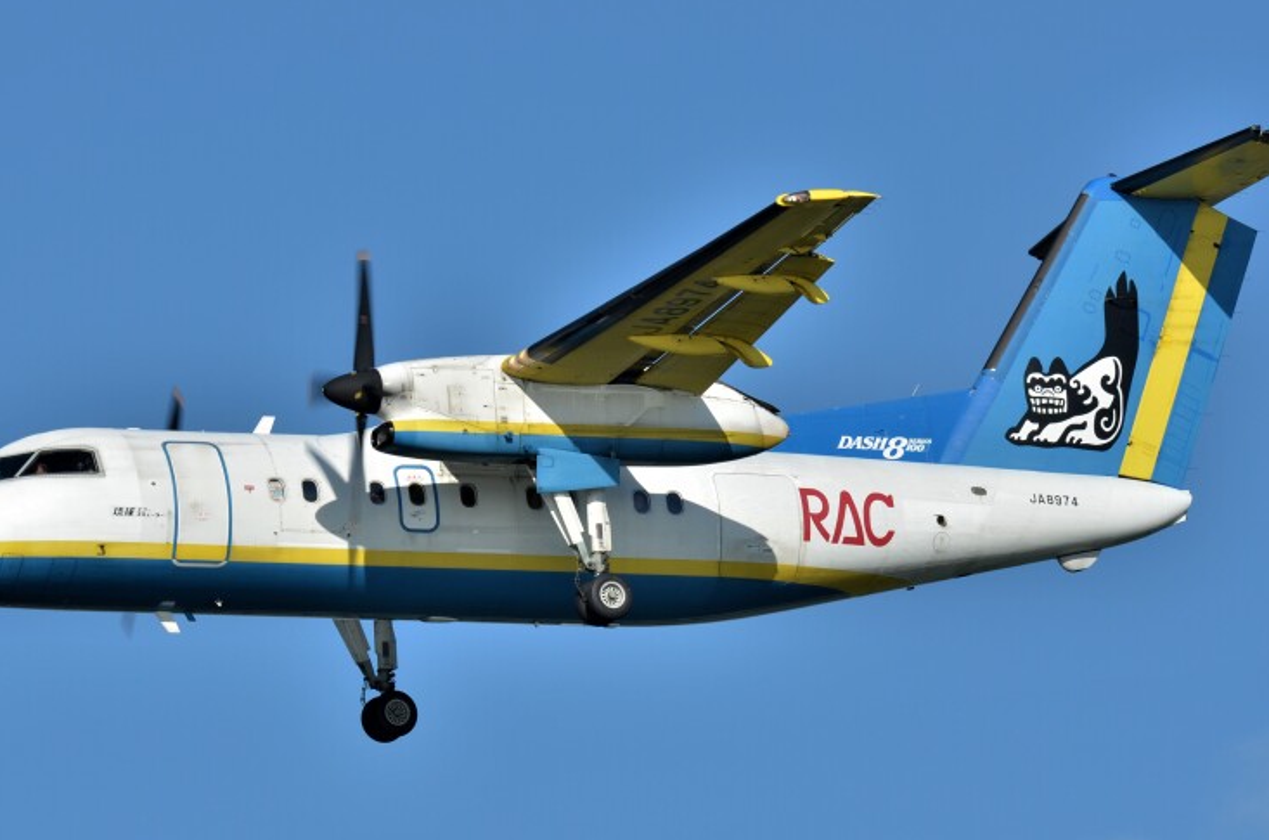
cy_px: 476
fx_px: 15895
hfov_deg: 4.6
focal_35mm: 452
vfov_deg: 3.0
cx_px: 551
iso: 200
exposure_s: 1/500
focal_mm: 230
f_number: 11
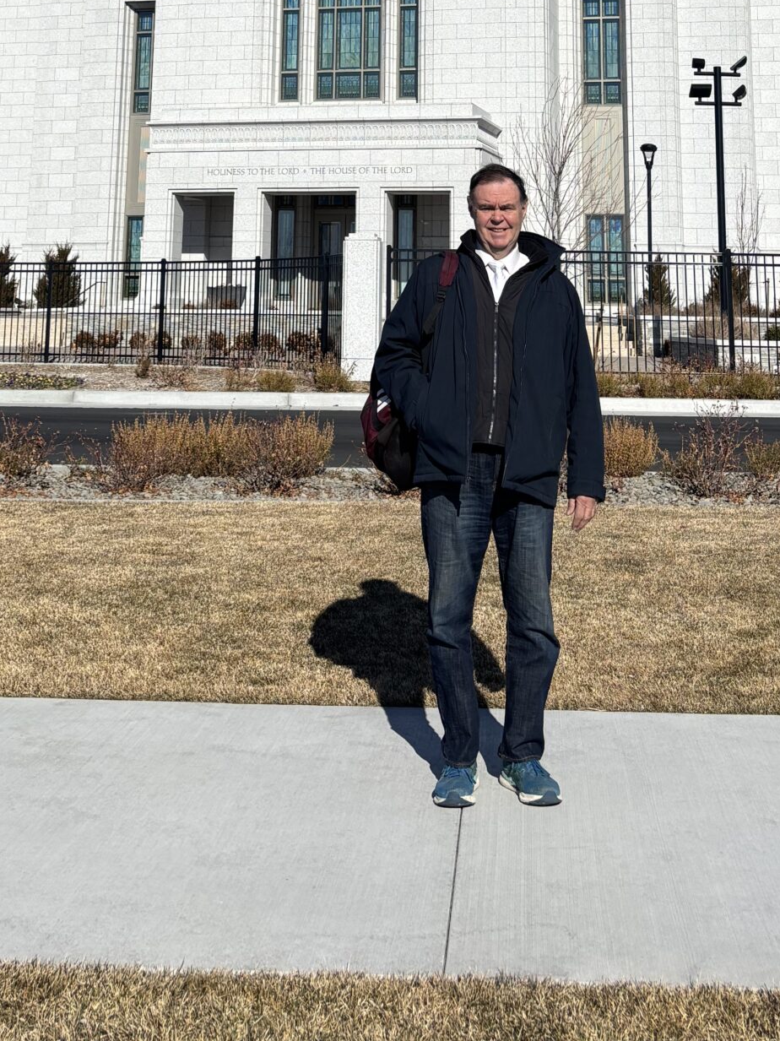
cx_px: 378
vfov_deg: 32.5
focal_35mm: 54
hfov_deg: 27.0
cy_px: -12
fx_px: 1623
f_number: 1.6
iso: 50
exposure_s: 1/6329
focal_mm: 5.96
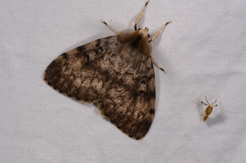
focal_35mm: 128
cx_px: 123
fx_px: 869
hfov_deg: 16.1
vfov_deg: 10.7
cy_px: 82
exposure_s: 1/60
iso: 100
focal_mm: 85
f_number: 25
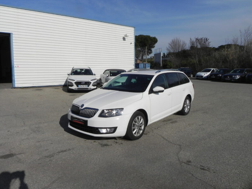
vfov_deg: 53.1
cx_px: 126
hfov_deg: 67.3
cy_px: 94
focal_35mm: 26
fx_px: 189
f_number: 8
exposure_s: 1/844
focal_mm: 4.6
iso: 160
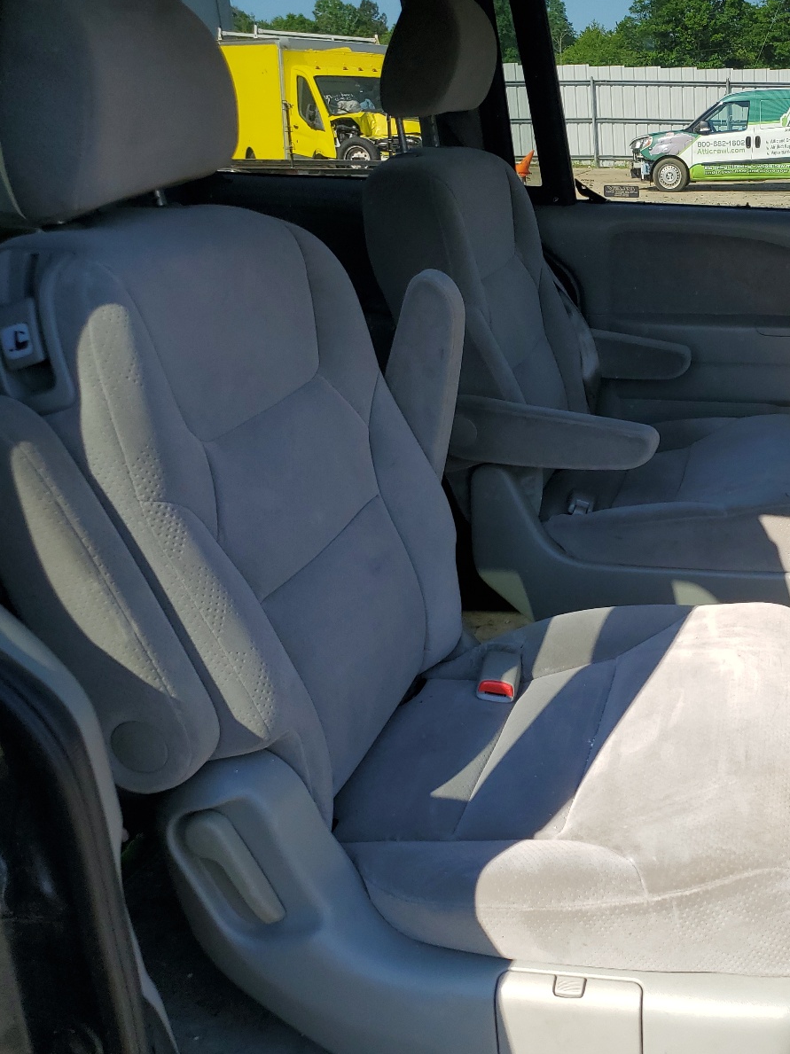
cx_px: 695
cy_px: 531
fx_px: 1066
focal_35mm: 35
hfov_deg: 38.2
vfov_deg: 52.6
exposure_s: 1/1429
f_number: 1.5
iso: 50
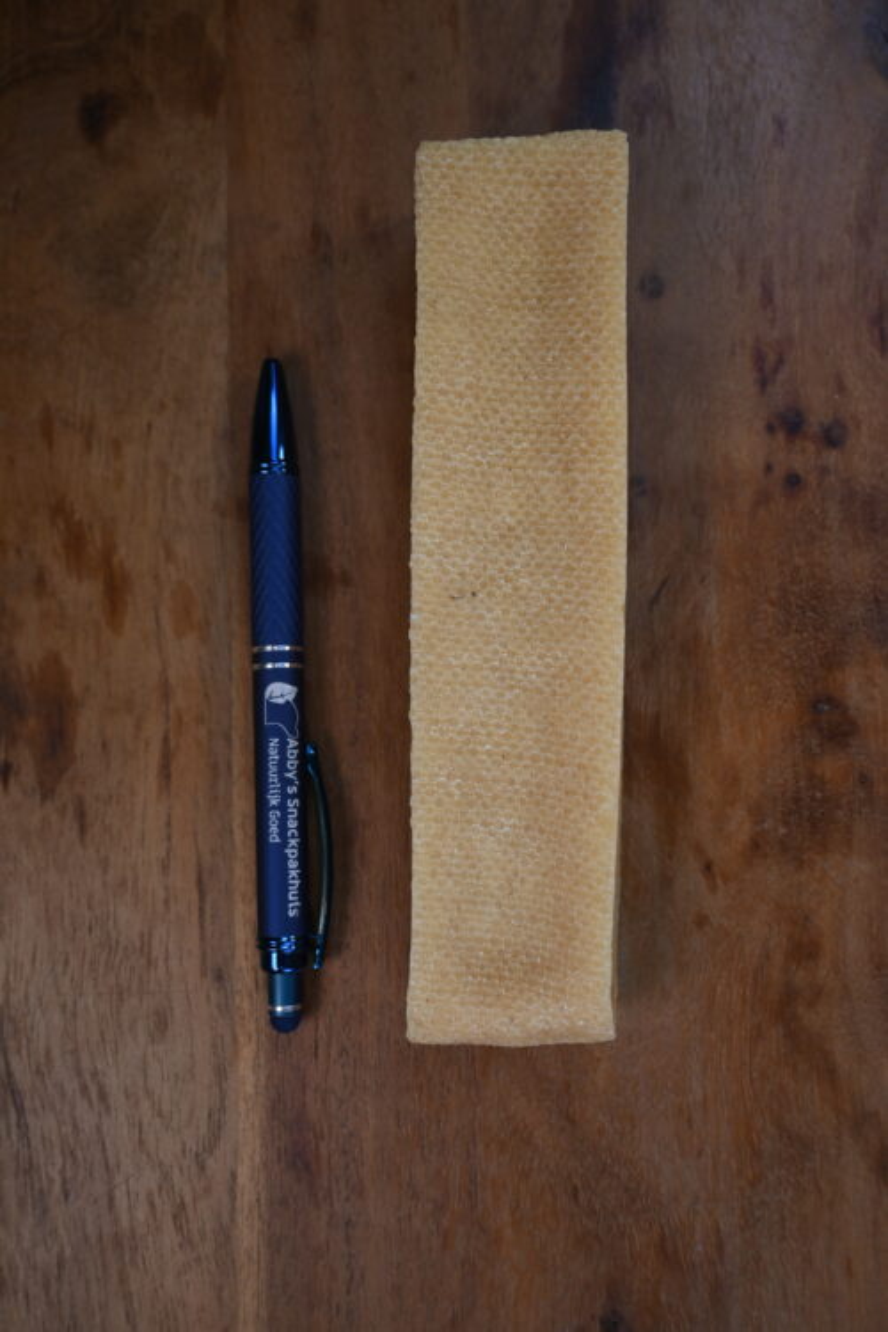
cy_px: 666
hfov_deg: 40.8
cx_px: 444
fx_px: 1193
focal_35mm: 32
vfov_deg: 58.3
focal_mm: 21.5
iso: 280
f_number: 4
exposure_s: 1/250
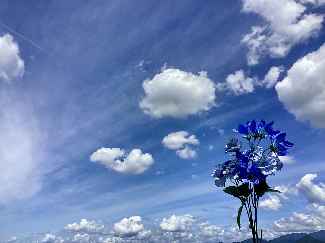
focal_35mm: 31
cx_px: 162
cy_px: 122
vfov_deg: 45.4
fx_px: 291
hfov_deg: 58.4
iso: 25
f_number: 2.4
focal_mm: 3.3
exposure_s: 1/2331
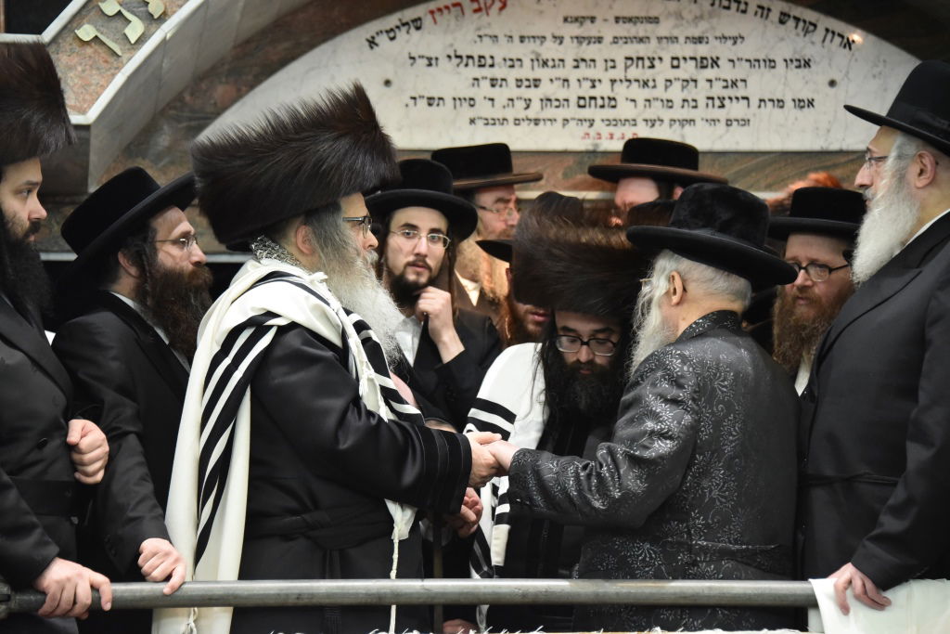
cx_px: 475
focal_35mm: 135
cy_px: 317
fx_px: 3563
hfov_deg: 15.2
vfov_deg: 10.2
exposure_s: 1/125
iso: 6400
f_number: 5.6
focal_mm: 135
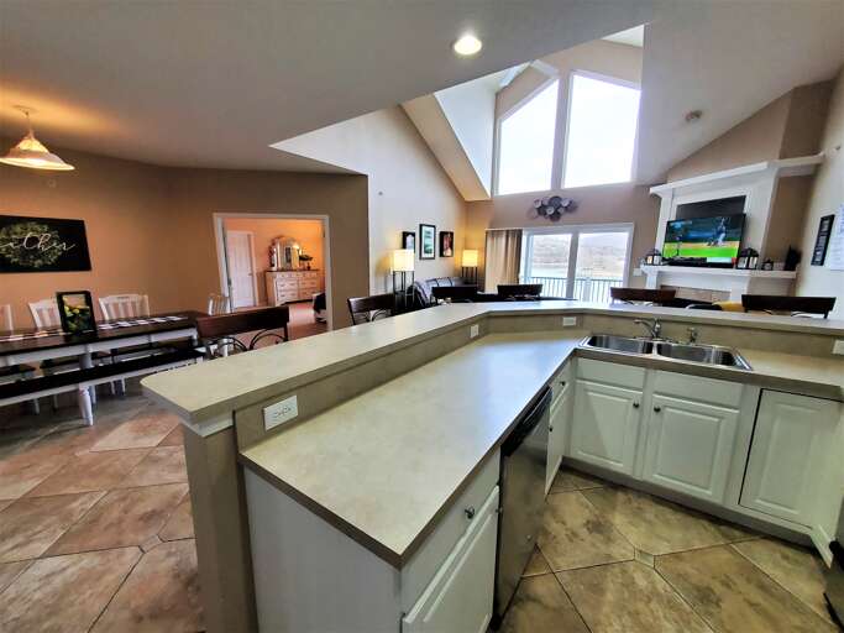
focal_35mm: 13
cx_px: 422
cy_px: 316
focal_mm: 1.8
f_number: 2.2
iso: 160
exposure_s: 1/59
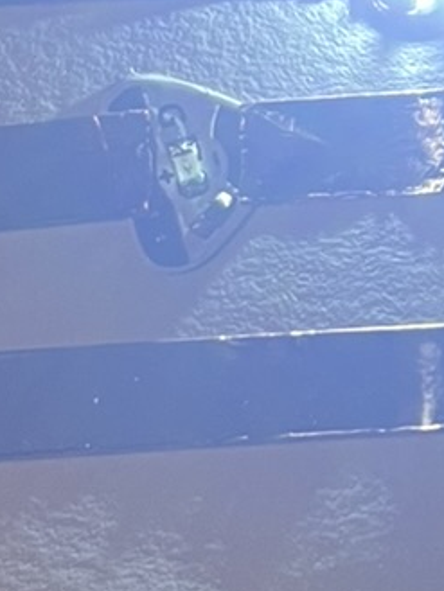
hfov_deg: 9.1
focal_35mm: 162
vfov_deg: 12.0
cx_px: 509
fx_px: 2769
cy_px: -45
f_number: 1.6
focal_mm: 5.1
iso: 125
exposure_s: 1/74
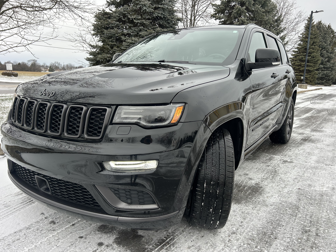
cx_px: 169
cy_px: 125
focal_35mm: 27
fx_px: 262
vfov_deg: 51.4
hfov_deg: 65.3
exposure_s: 1/197
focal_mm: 5.7
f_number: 1.5
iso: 50
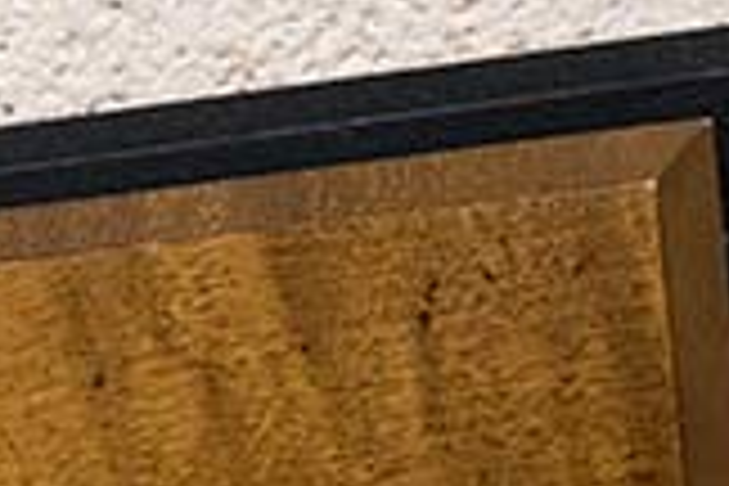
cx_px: -691
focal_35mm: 172
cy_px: 974
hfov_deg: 11.0
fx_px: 3483
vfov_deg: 7.6
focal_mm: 36
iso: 800
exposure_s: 1/160
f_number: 5
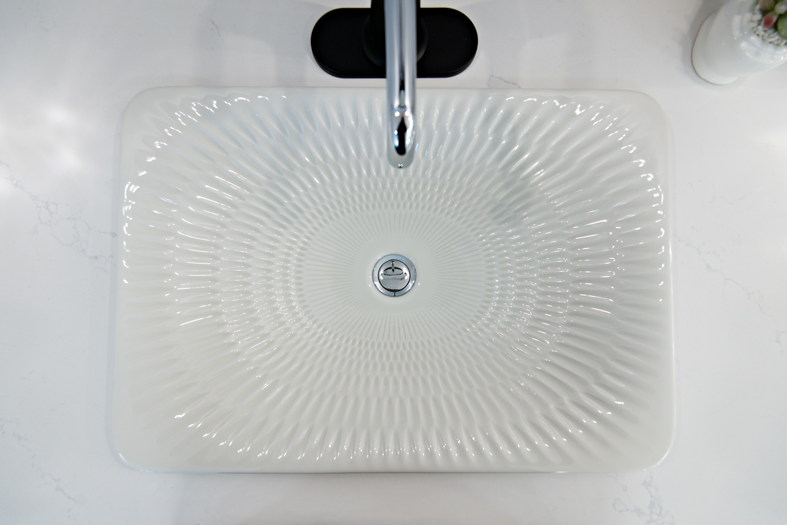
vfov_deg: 73.8
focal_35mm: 16
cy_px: 262
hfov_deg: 96.7
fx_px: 350
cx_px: 394
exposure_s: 1/100
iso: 250
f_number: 4.5
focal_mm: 16
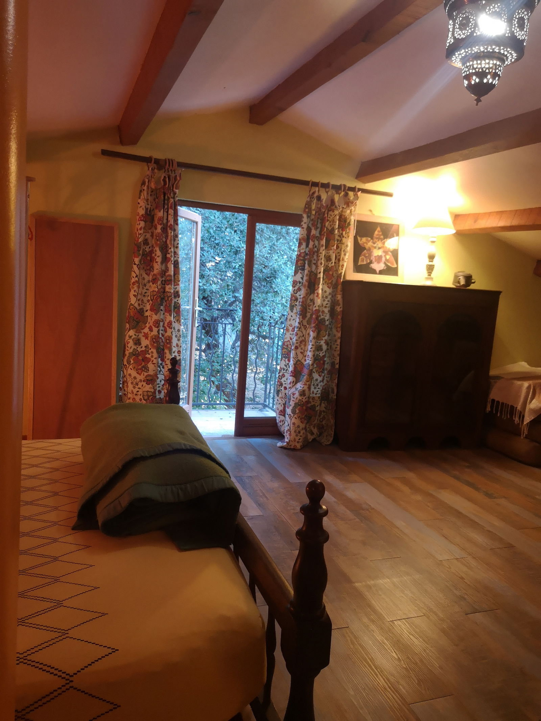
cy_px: 360
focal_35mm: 27
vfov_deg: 65.3
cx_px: 270
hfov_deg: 51.4
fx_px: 563
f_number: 1.8
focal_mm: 3.95
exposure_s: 1/33.3
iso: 400
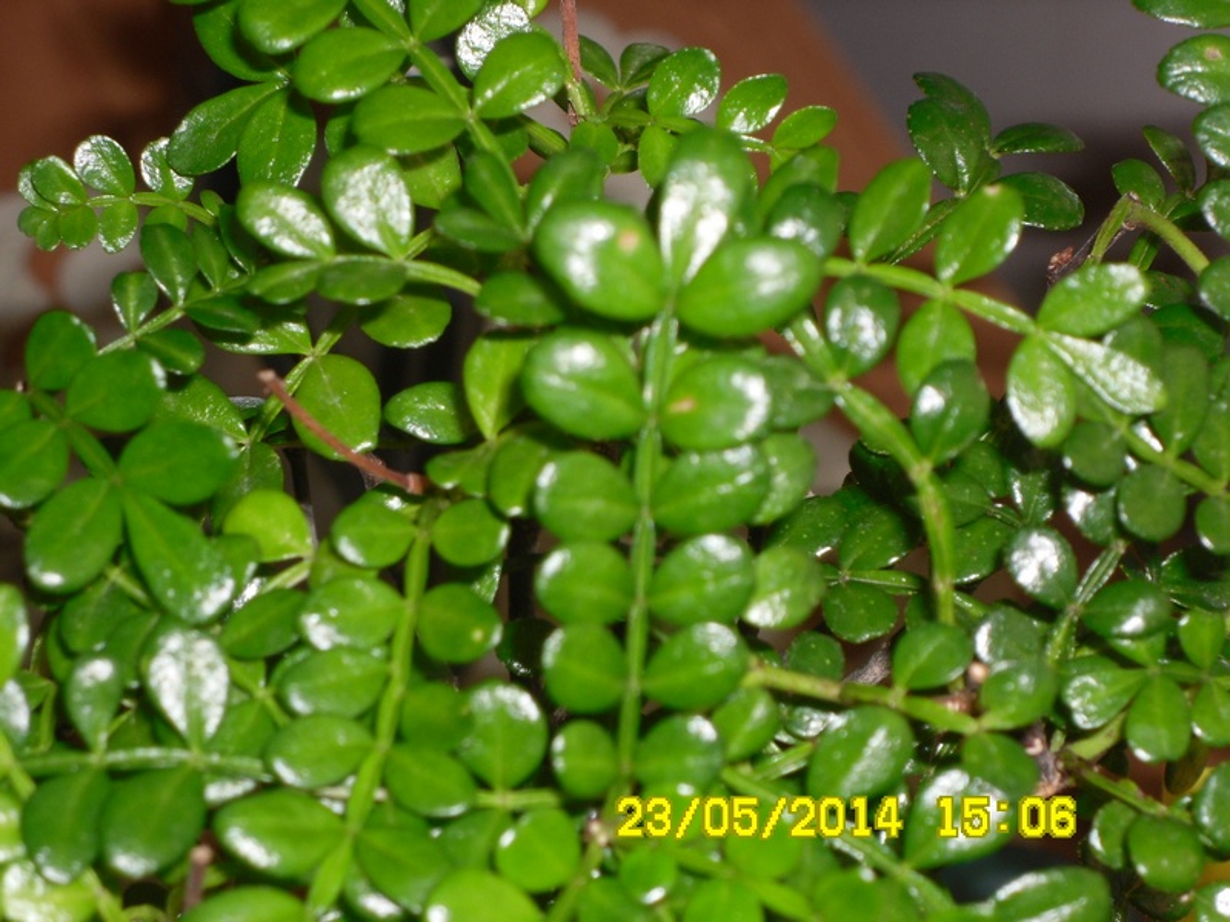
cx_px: 615
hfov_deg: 14.5
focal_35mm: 136
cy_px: 461
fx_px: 4832
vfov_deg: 10.9
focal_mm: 24
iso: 80
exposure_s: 1/60
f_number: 6.1
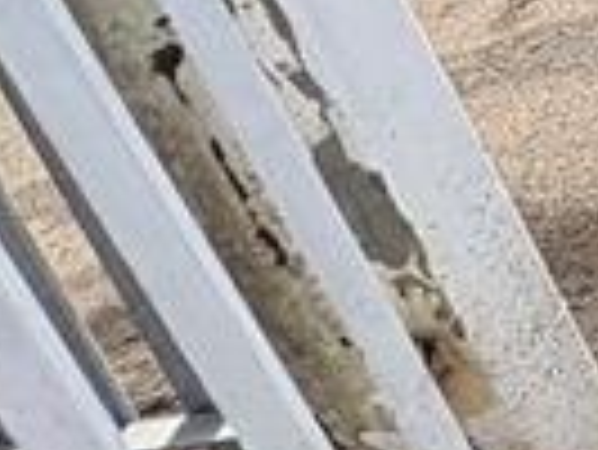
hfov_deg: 11.2
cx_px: 1834
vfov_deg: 12.4
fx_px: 1625
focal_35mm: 94
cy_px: -634
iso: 50
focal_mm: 2.22
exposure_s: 1/631
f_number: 2.2
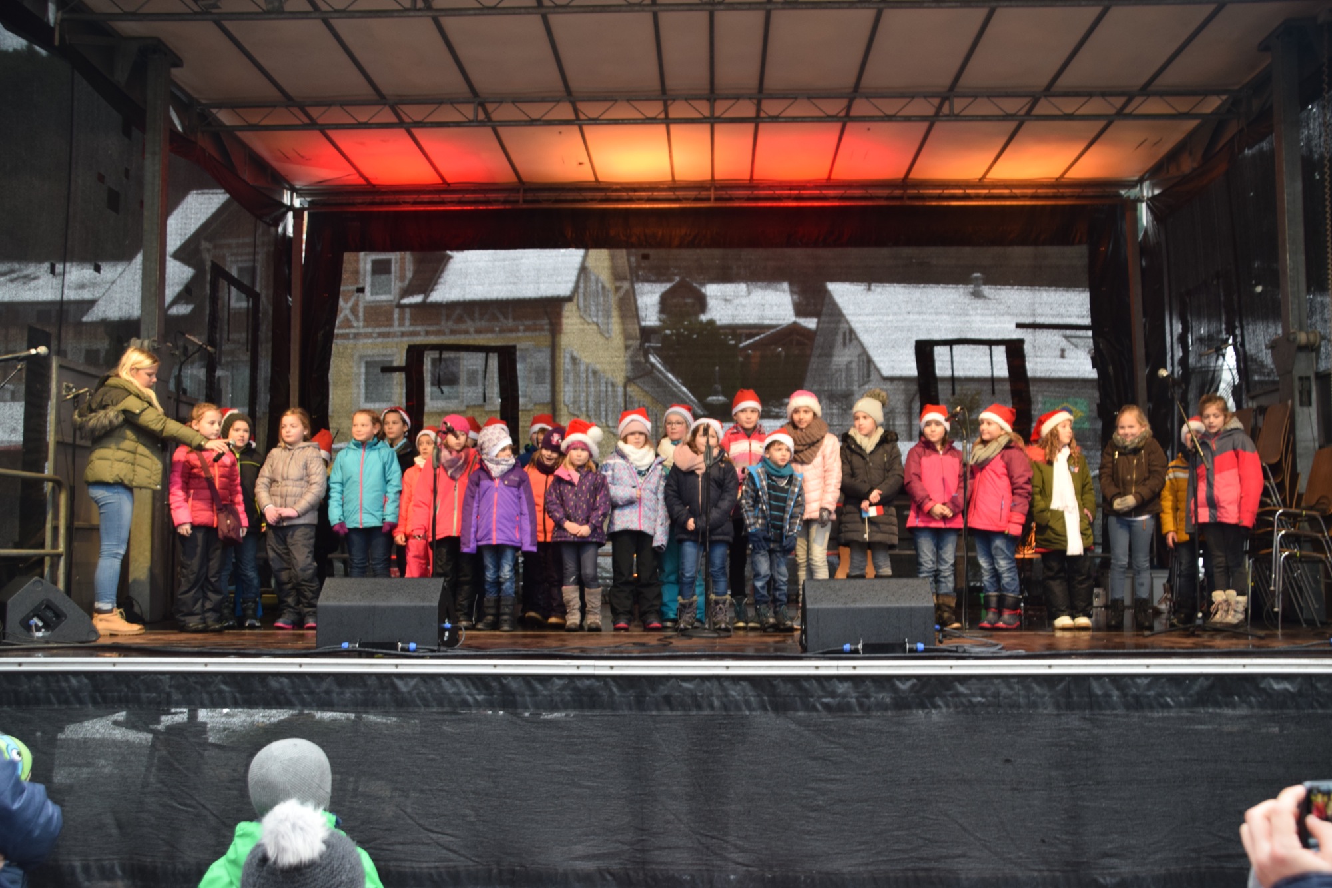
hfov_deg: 59.5
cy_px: 444
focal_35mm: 32
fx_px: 1165
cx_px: 666
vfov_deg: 41.7
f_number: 4
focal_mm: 21
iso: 500
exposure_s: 1/60
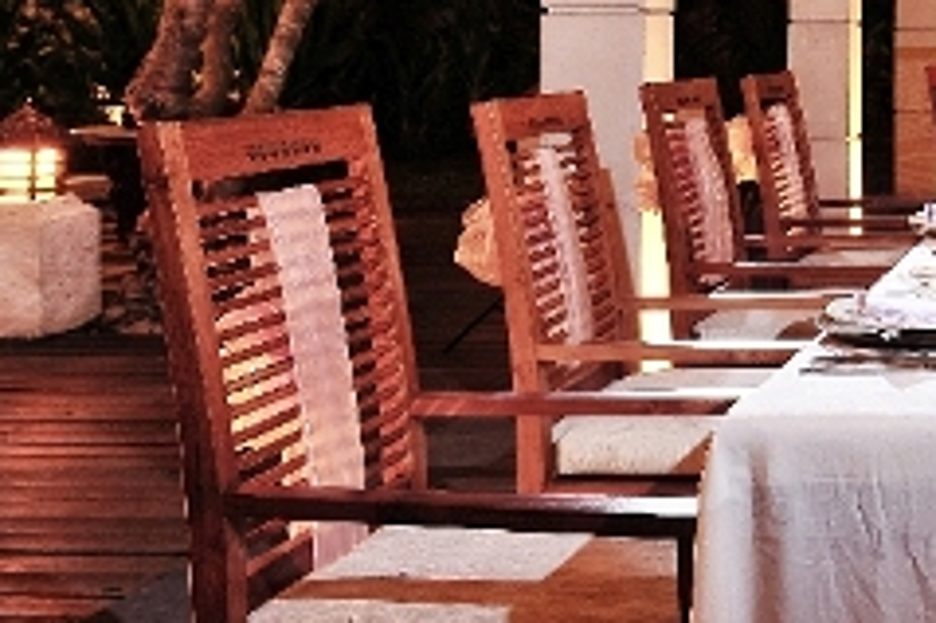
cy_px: -69
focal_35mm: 64
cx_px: 1140
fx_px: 1663
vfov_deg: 20.2
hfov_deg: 27.4
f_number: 8
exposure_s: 2.5
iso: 320
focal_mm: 24
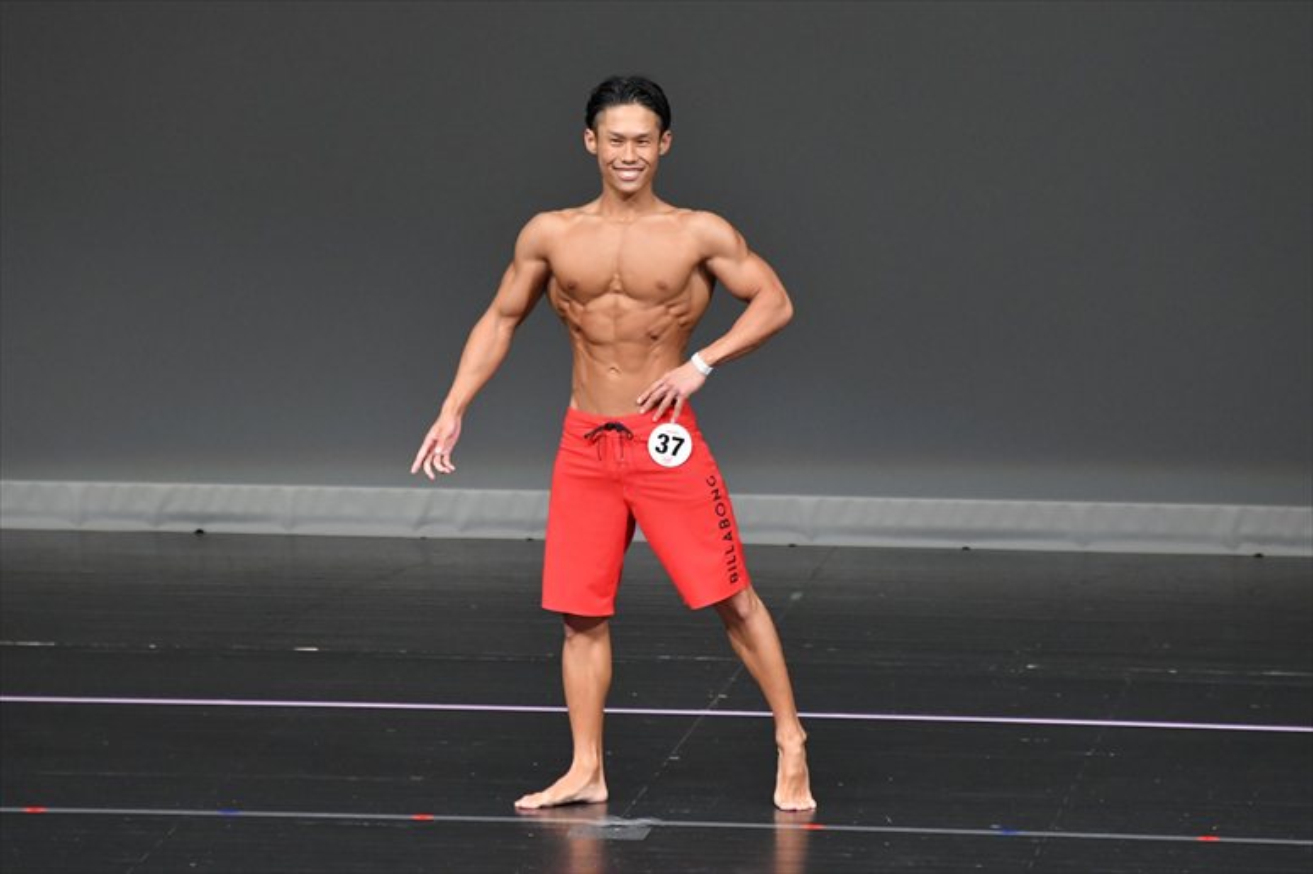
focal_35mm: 345
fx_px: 12577
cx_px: 656
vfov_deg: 4.0
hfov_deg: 6.0
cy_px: 437
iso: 4000
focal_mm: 230
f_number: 5.6
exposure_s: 1/400
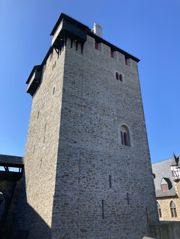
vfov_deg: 63.4
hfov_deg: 49.8
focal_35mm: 28
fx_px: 194
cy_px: 120
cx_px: 90
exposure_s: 1/1116
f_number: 1.8
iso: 20
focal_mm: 4
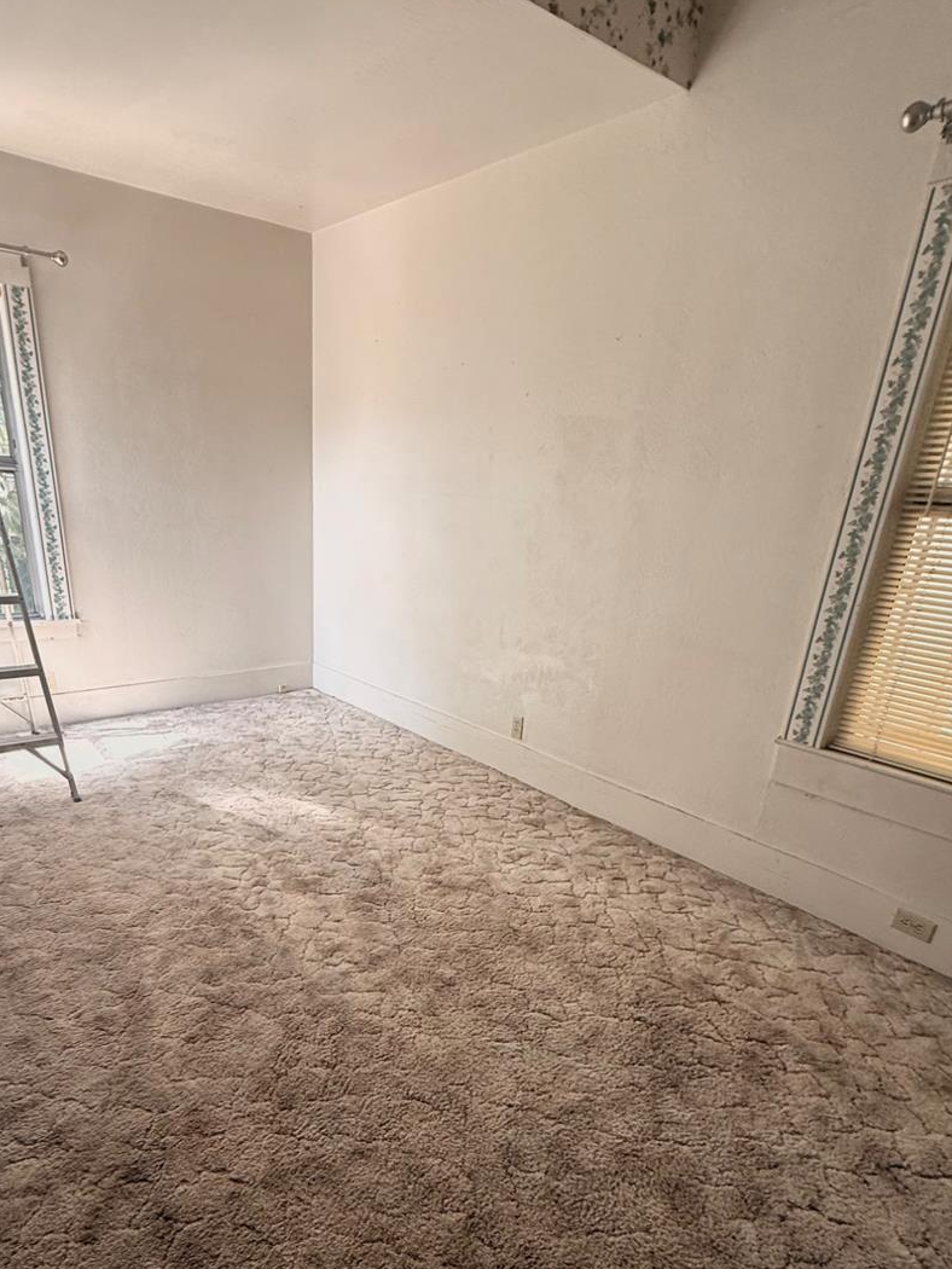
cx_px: 405
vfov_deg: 80.1
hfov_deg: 65.7
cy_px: 799
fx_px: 733
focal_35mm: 20
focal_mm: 2.22
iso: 125
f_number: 2.2
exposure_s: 1/99
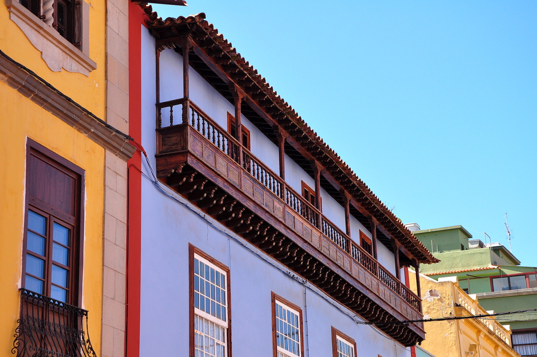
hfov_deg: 27.0
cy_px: 178
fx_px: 1117
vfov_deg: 18.1
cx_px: 268
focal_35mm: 75
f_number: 9
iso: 400
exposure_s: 1/320
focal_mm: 50
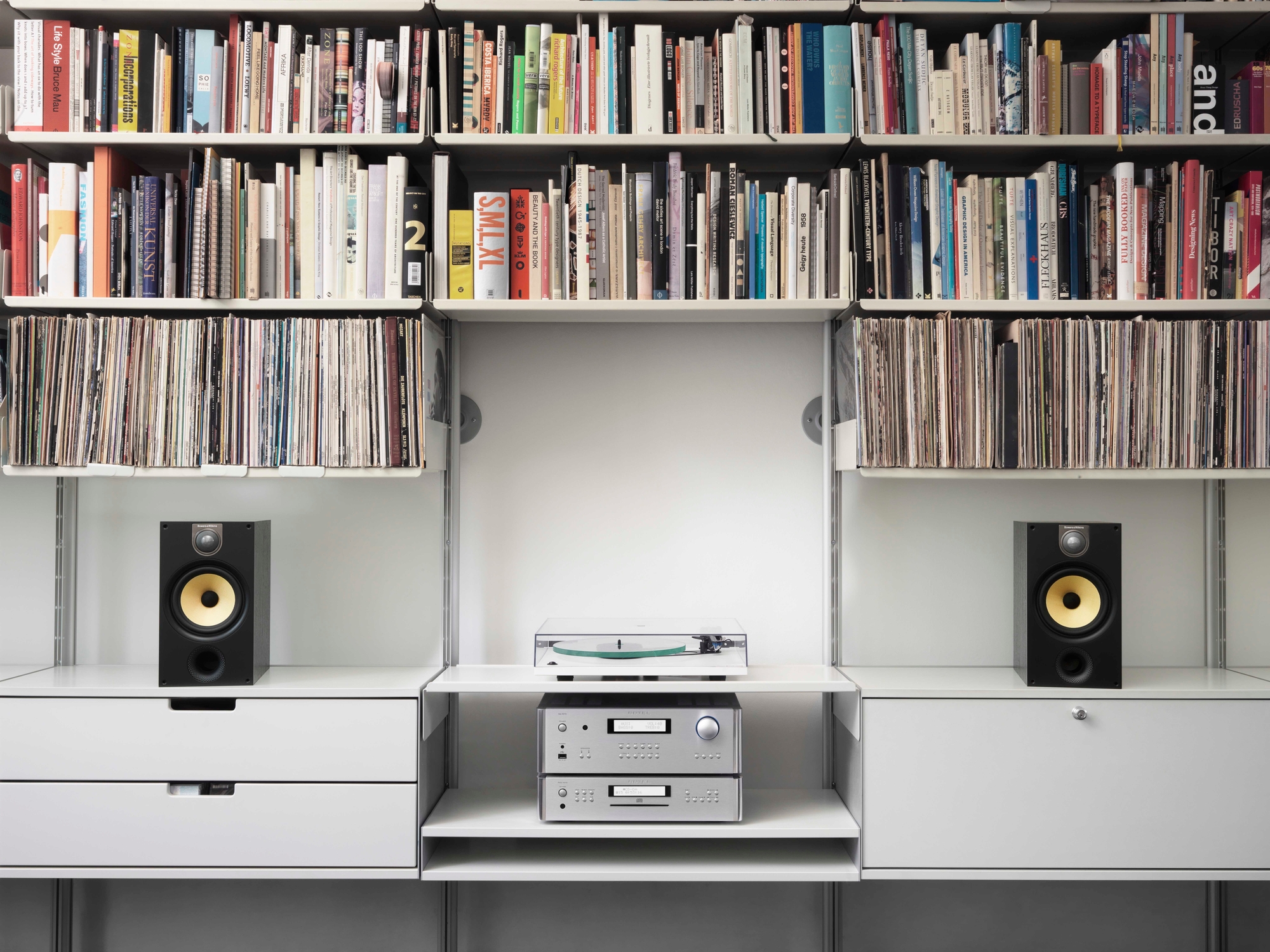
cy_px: 476
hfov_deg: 52.6
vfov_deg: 40.7
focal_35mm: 35
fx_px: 1284
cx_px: 635
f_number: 22
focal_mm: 50
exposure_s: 11
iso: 100
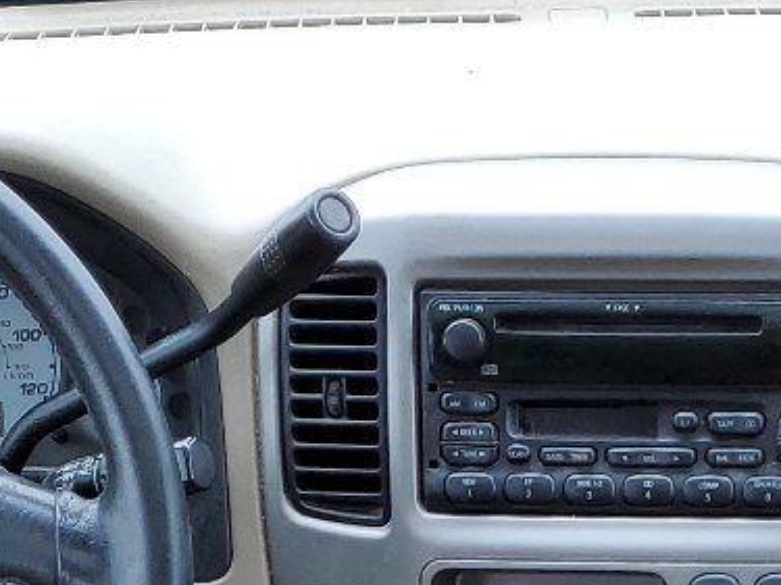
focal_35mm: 111
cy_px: 1214
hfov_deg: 17.6
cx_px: 631
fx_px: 2504
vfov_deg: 11.8
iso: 50
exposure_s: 1/238
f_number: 1.5
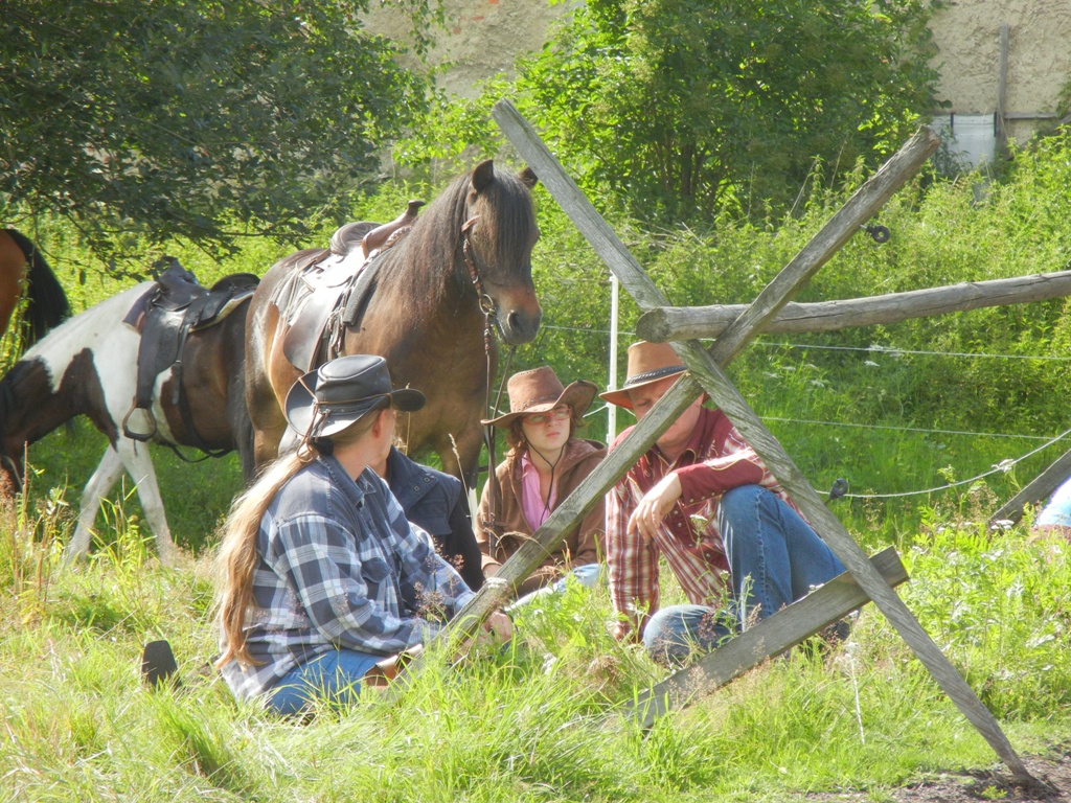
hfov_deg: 6.6
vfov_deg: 5.0
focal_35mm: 300
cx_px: 536
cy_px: 402
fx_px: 9282
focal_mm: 54
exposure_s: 1/250
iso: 224
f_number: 5.6
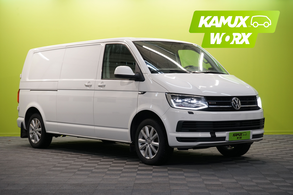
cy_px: 98
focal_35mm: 70
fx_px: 570
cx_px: 146
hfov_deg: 28.8
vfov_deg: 19.5
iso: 640
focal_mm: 70
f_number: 8
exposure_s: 1/30
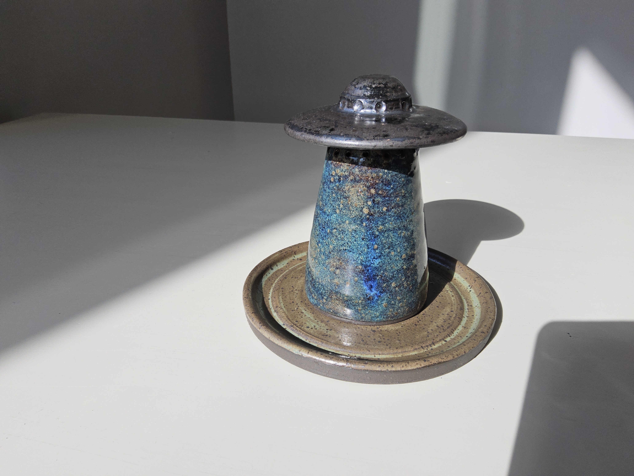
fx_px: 421
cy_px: 238
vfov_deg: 58.9
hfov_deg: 73.9
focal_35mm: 23
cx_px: 317
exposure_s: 1/120
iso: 50
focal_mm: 3.08
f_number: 2
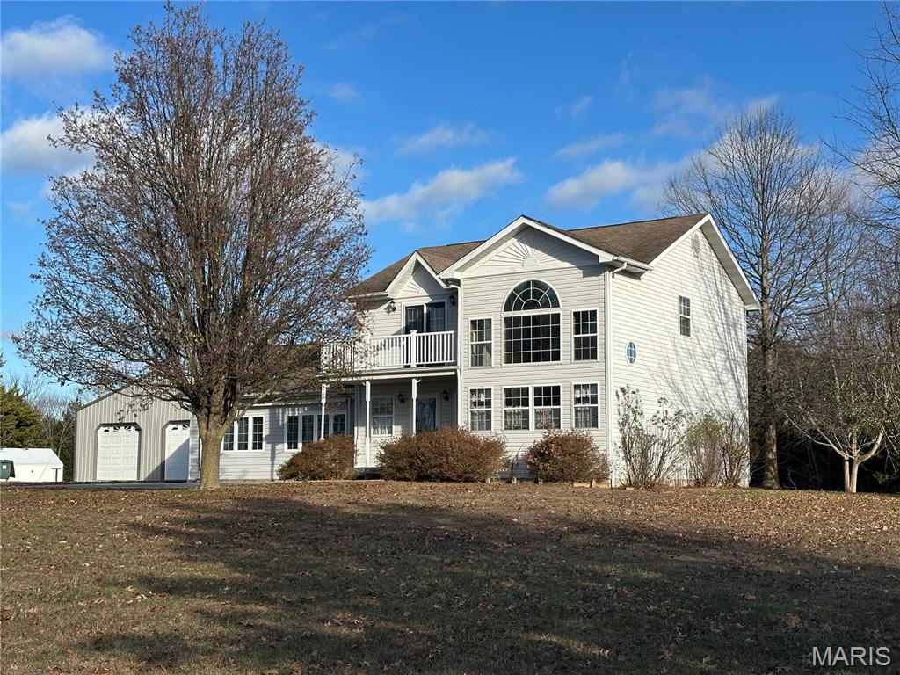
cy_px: 338
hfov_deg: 39.7
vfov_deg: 30.3
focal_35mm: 48
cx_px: 450
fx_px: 1248
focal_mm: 6.86
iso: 64
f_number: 1.78
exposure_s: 1/4184
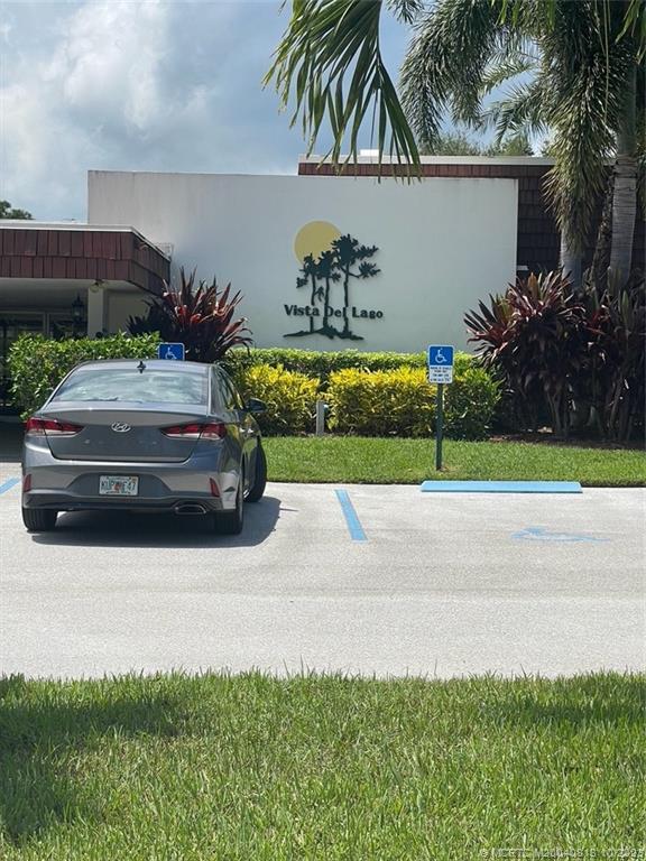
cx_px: 323
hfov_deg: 22.9
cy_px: 430
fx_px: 1592
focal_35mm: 64
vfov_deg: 30.3
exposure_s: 1/1553
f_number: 2.2
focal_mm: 7.5
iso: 20
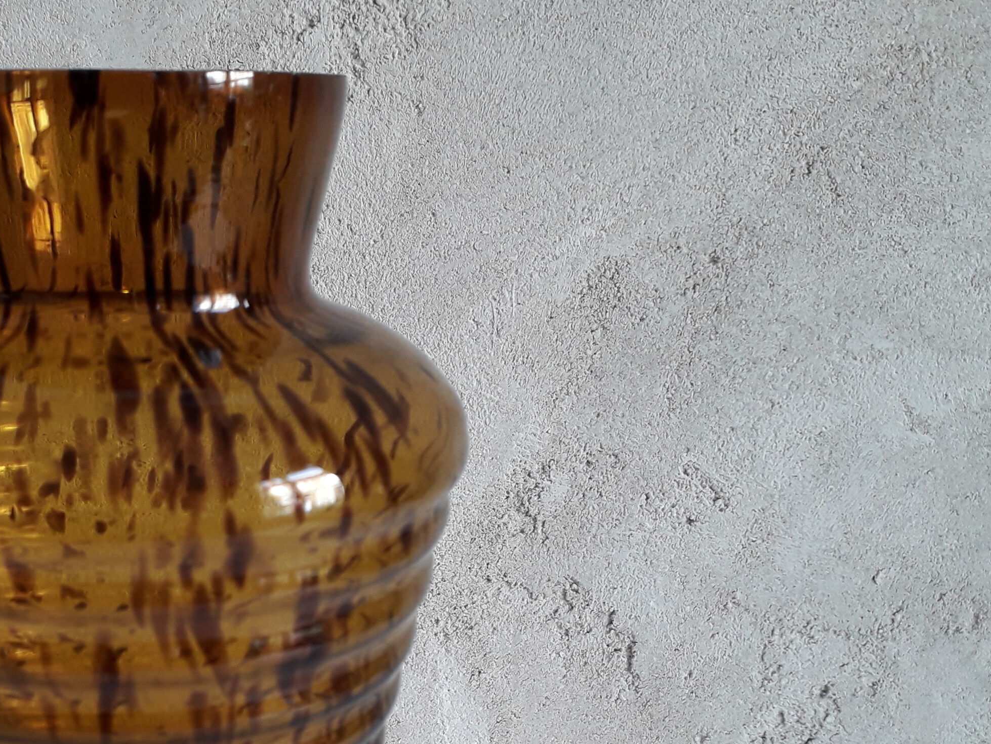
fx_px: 1288
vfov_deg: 31.3
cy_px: 602
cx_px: 190
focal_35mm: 45
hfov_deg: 40.3
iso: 80
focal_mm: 3.6
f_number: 1.9
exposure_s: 1/50
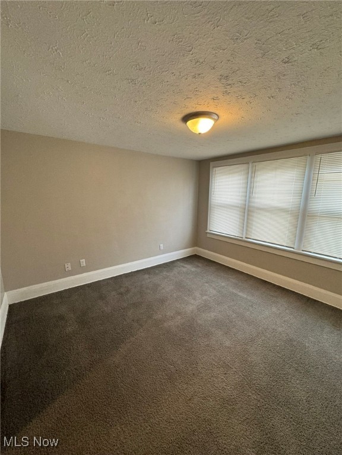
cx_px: 171
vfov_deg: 102.1
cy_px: 228
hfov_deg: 85.7
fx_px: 184
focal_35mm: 14
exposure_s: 1/60
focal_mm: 2.22
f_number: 2.2
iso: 200
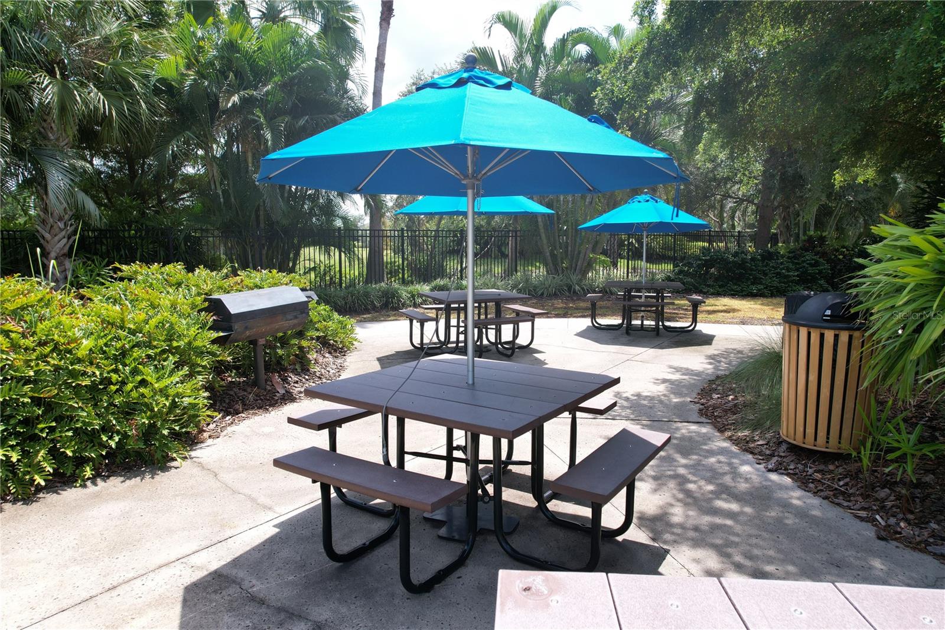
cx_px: 472
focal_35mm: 22
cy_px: 315
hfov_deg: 78.6
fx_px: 577
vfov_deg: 57.2
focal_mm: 8.38
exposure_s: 1/725
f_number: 2.8
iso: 100
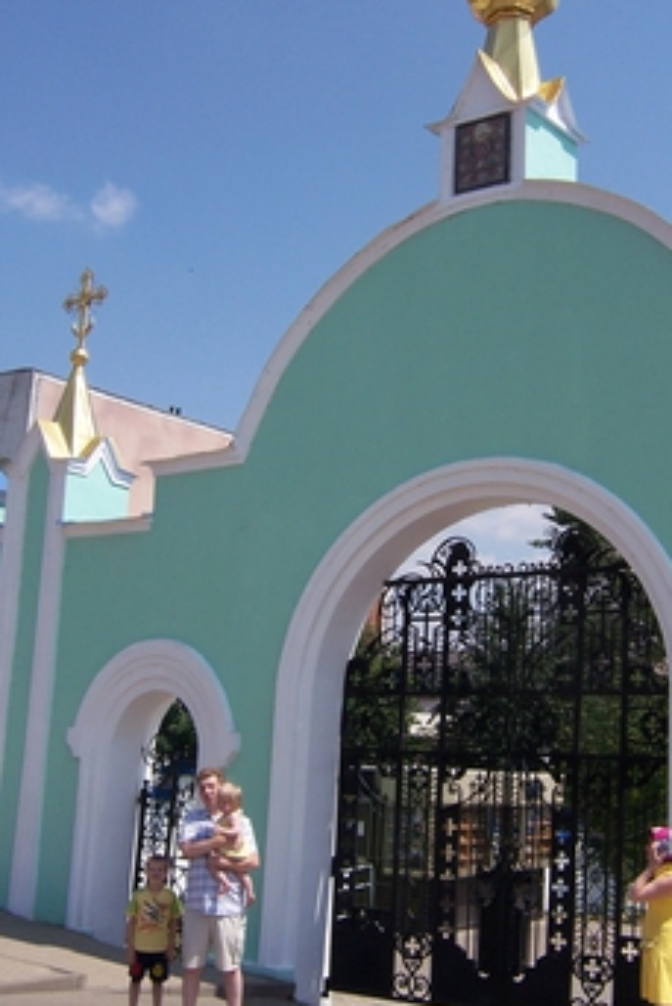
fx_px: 1259
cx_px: 414
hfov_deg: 29.8
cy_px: 472
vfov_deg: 43.6
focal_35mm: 45
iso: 80
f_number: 4
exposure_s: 1/1000
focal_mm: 5.5
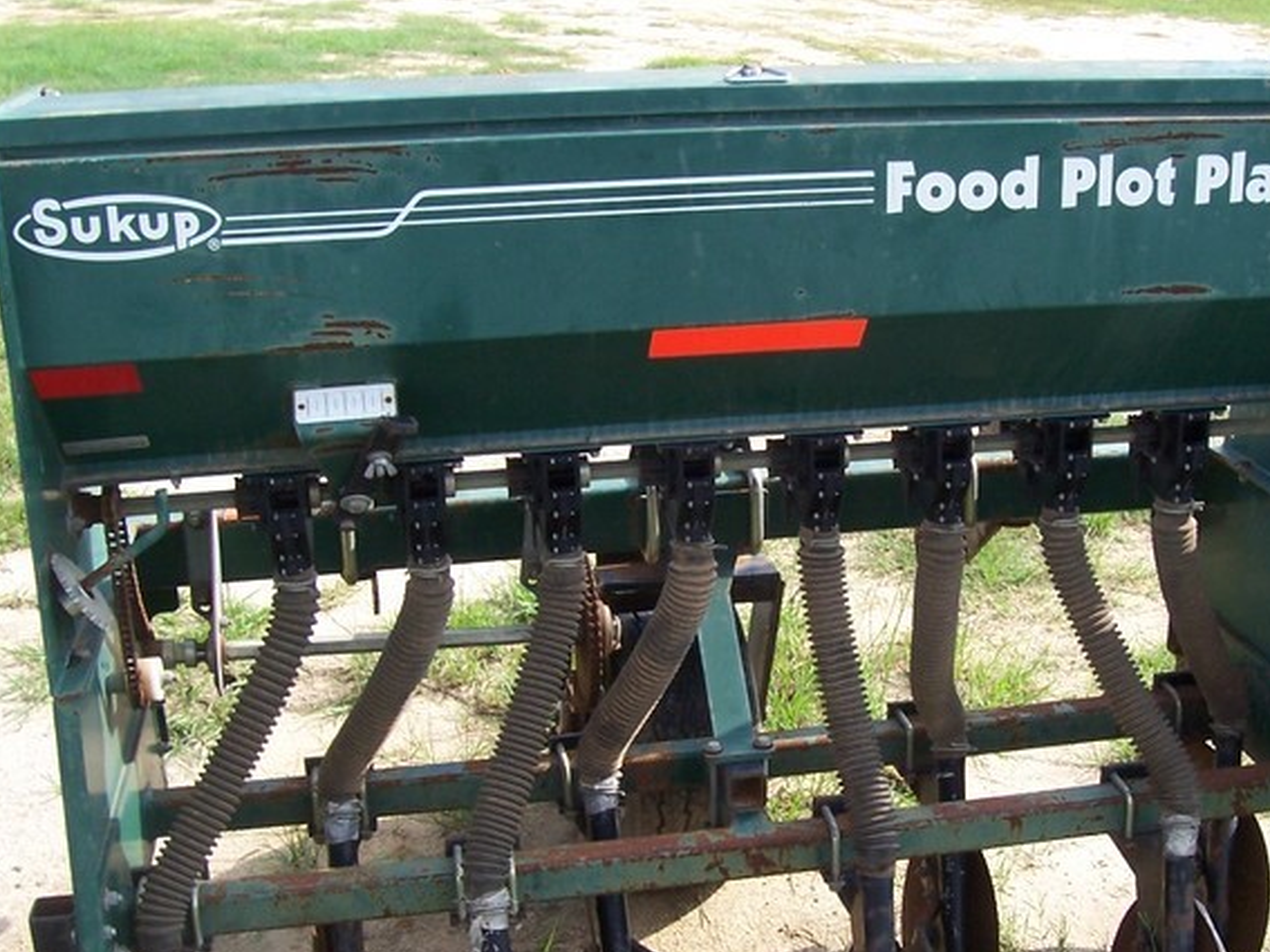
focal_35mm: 48
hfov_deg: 39.4
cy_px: 562
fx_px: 1761
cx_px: 800
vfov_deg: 30.2
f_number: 5.6
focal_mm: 5.6
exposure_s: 1/180
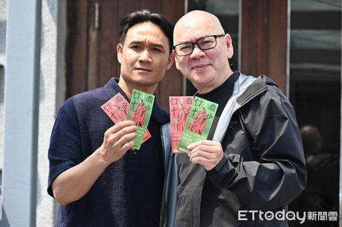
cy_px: 114
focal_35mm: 130
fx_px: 1234
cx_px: 171
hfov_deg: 15.8
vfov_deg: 10.5
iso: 100
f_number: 6.3
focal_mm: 130
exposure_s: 1/125
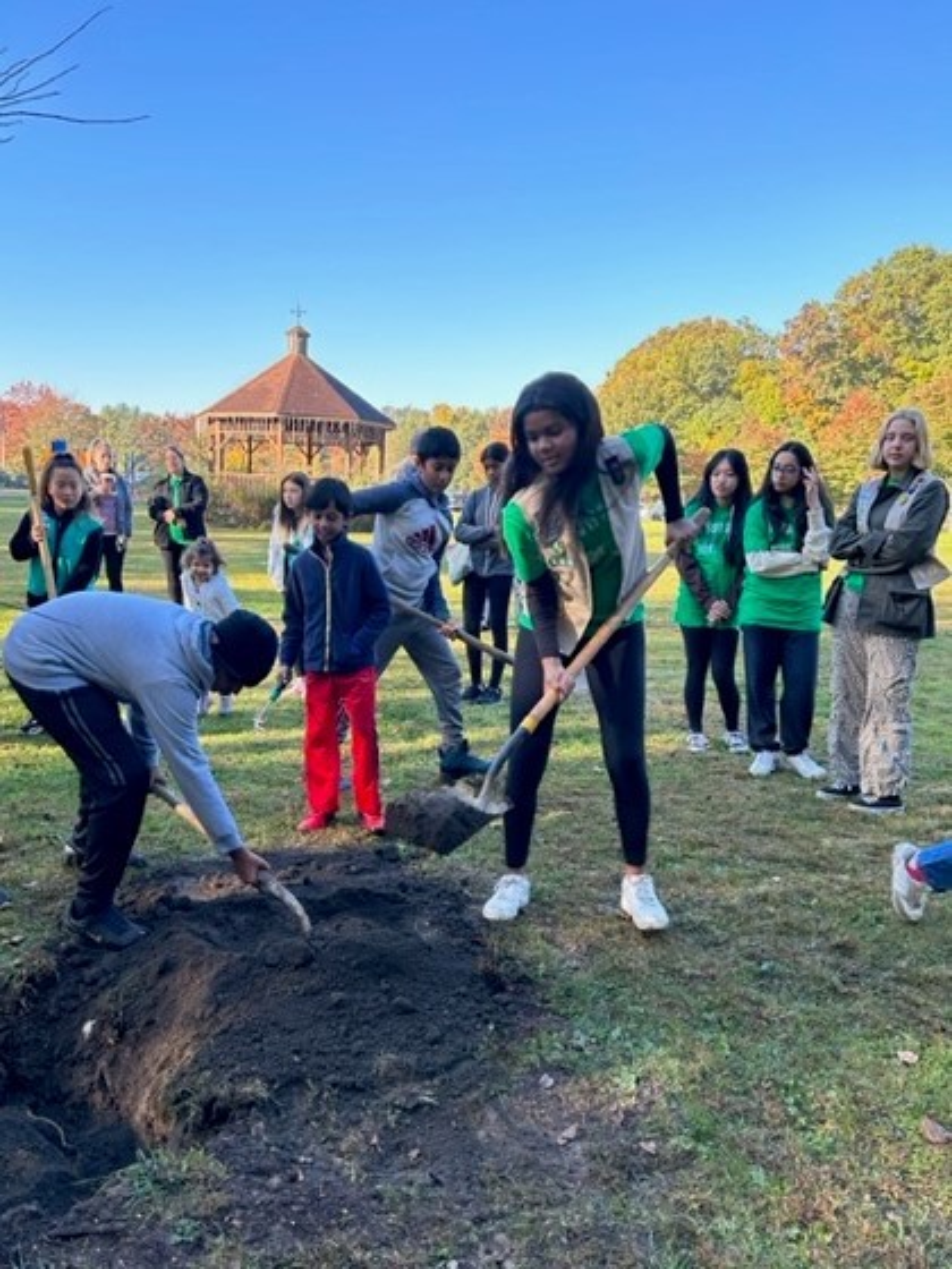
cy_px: 634
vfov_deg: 67.3
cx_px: 476
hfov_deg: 53.1
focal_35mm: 26
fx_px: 953
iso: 50
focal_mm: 5.7
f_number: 1.5
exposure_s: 1/516
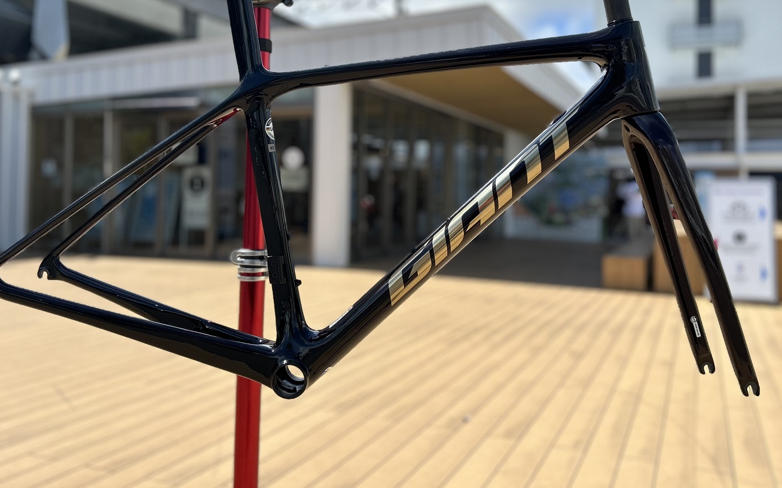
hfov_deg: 56.7
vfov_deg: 37.0
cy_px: 179
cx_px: 413
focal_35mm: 34
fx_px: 724
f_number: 1.5
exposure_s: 1/3968
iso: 50
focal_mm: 5.7
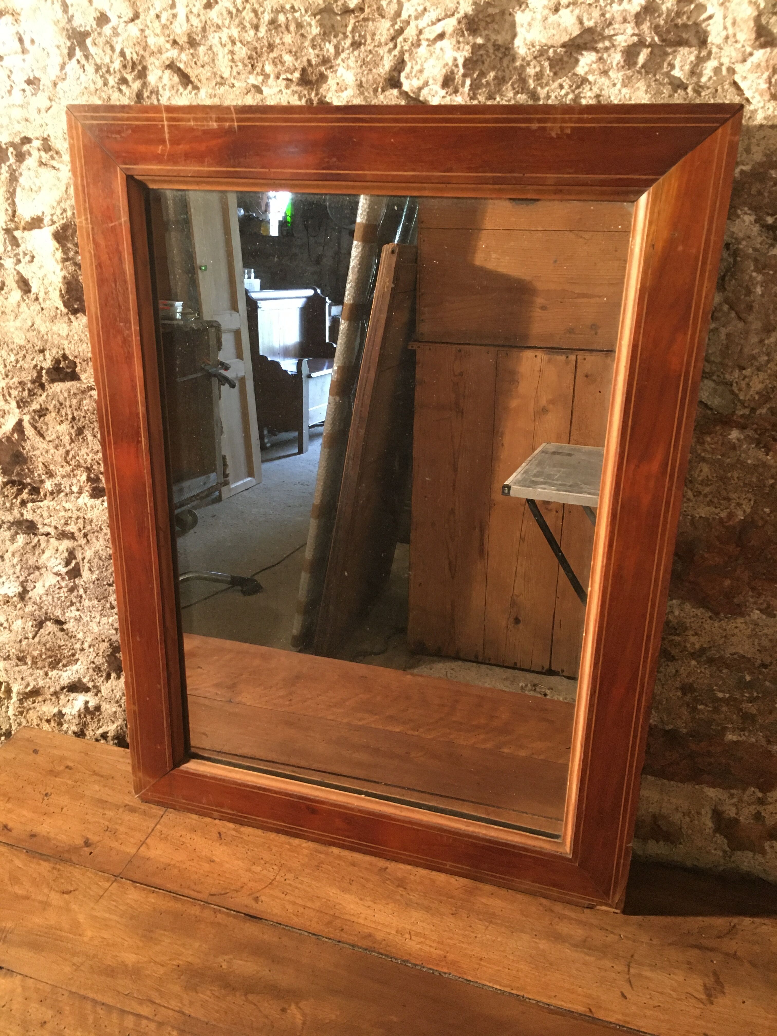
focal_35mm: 29
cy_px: 518
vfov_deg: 61.7
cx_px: 388
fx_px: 868
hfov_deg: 48.2
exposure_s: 1/20
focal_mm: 4.15
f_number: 2.2
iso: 200
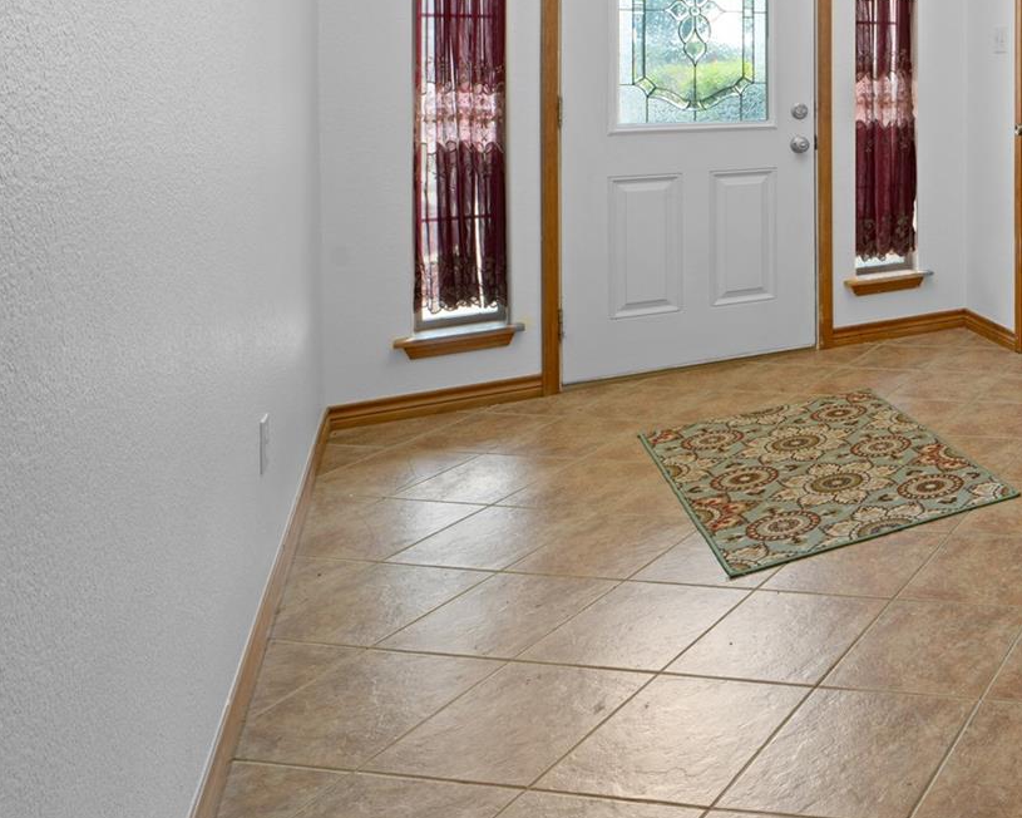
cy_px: 56
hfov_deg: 38.2
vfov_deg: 40.6
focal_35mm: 33
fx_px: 998
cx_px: 1259
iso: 100
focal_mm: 14
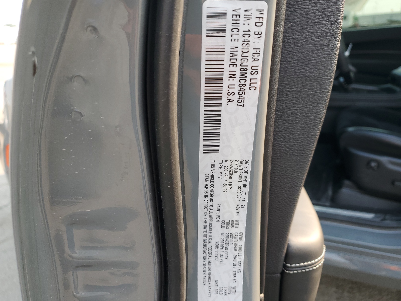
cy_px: 150
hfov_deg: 67.3
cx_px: 200
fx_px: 301
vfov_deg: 53.1
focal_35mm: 26
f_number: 1.5
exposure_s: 1/357
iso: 50
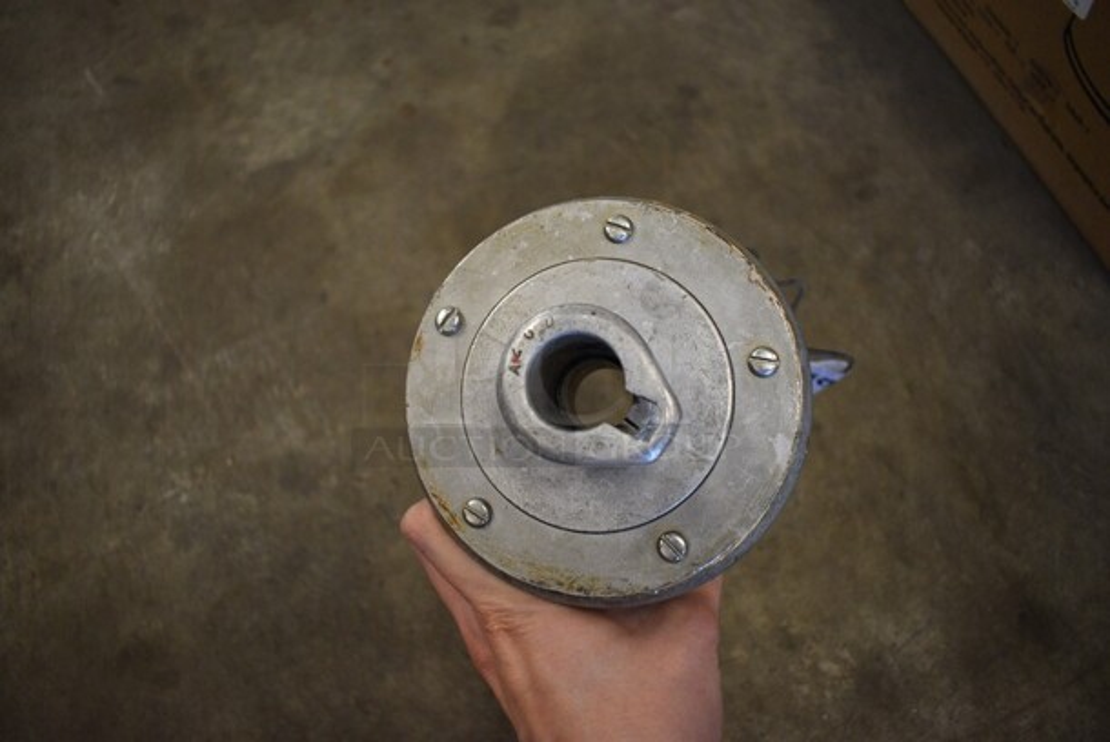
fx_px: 833
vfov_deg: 48.0
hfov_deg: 67.3
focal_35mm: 27
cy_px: 371
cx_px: 555
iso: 900
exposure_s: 1/125
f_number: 3.5
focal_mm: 18
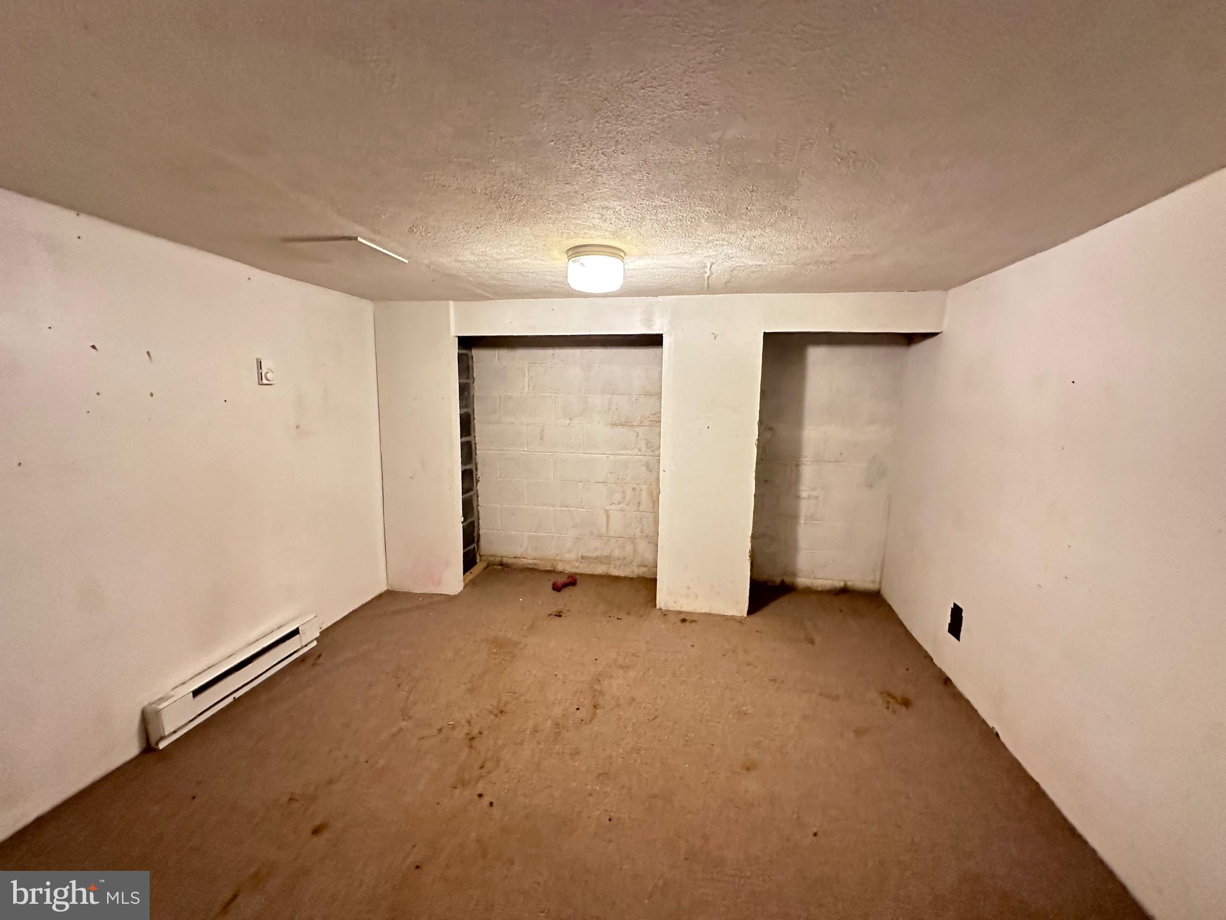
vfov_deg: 85.7
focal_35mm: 14
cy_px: 460
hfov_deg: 102.1
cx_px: 613
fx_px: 496
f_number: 2.2
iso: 1000
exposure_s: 1/60
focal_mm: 2.22
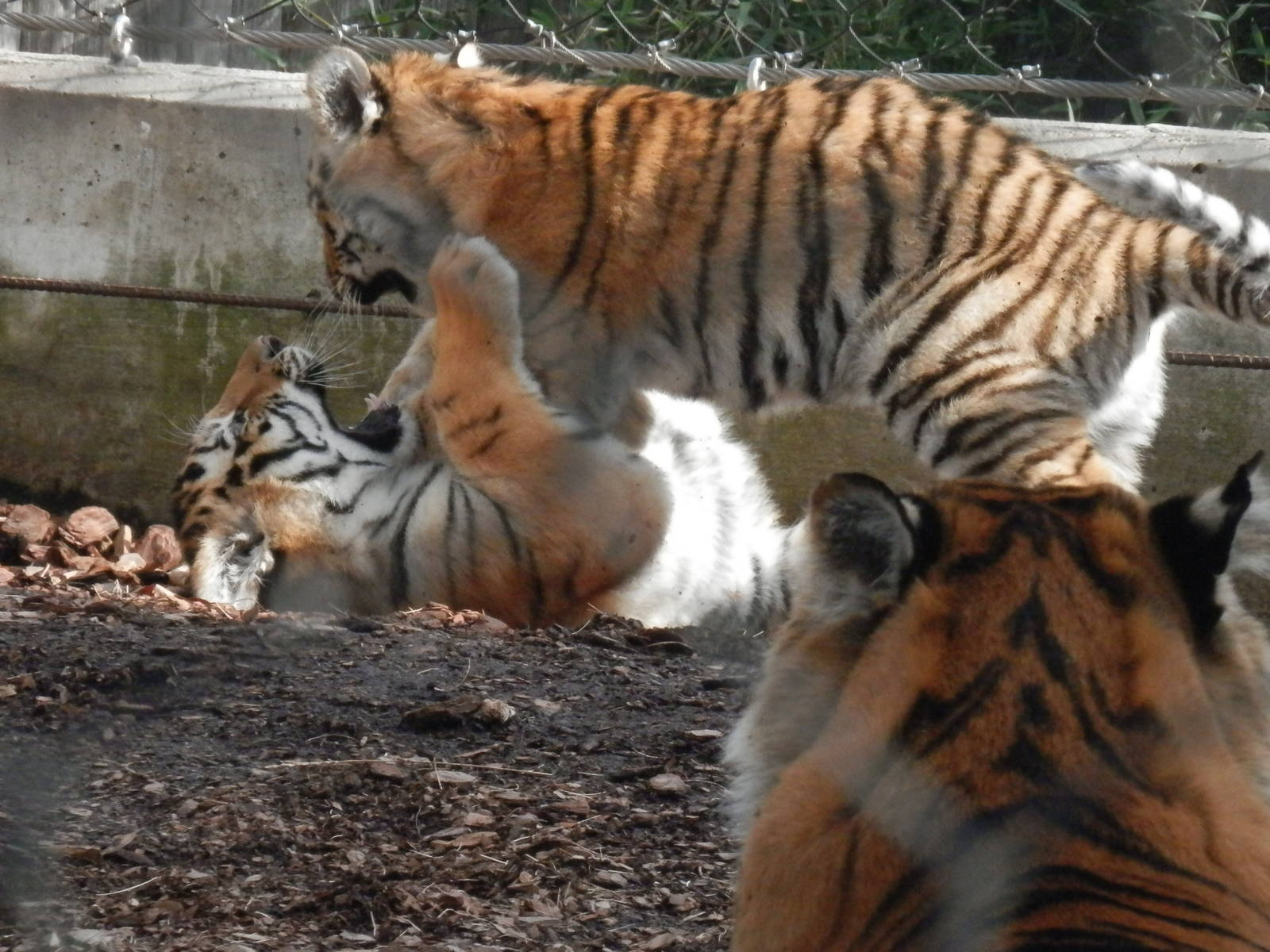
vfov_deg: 3.0
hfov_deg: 4.0
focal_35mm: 500
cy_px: 476
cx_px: 635
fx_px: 18344
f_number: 6.9
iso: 640
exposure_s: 1/500
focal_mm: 90
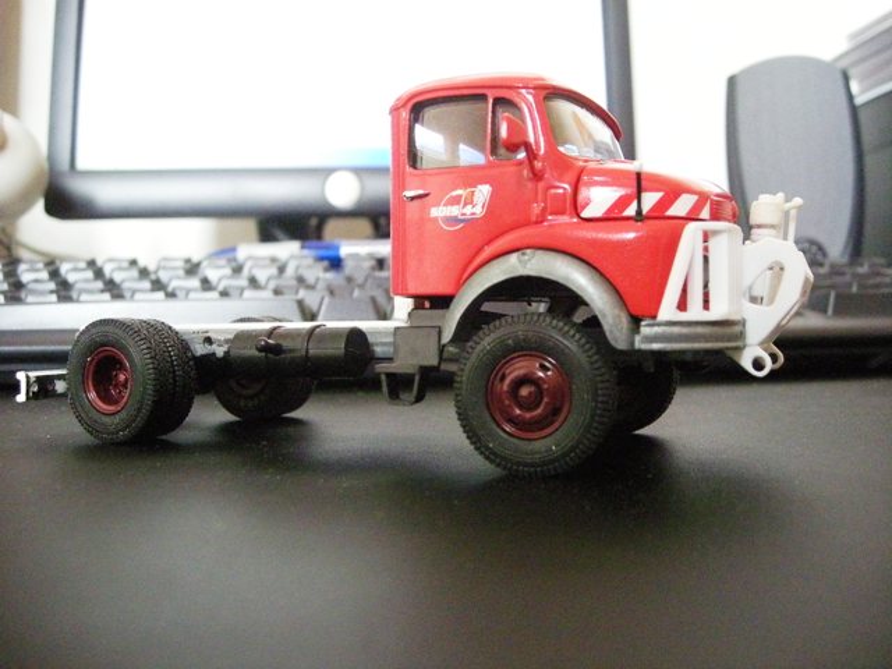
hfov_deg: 52.6
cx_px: 446
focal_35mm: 35
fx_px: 902
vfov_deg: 40.7
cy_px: 334
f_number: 2.8
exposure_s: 1/8
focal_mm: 5.7
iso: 764
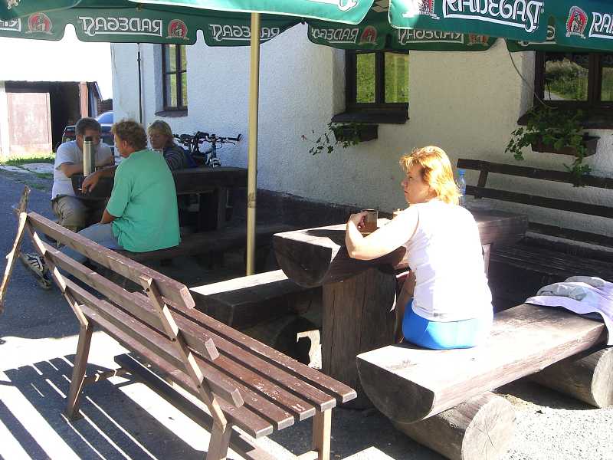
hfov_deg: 49.0
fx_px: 673
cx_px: 306
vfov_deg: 37.7
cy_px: 230
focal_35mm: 38
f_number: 4.4
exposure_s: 1/80
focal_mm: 6.3
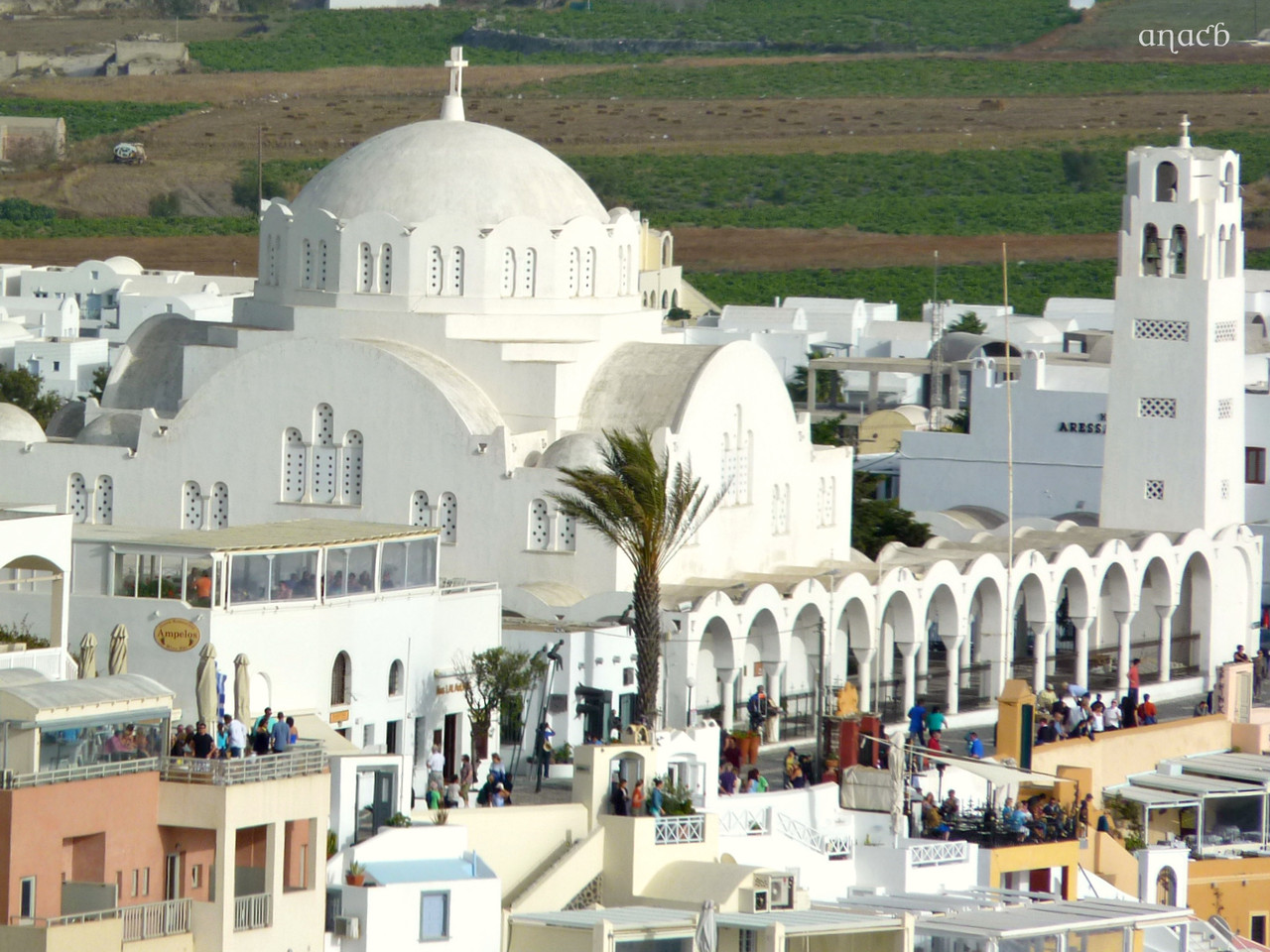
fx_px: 13978
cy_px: 476
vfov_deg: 3.9
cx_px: 635
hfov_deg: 5.2
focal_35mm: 381
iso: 80
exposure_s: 1/400
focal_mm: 67.7
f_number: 7.1
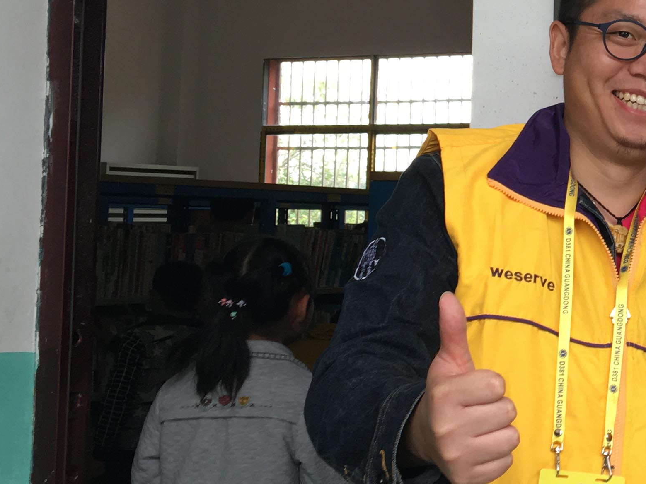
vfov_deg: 19.6
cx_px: 725
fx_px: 1400
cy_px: 162
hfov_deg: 24.2
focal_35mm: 75
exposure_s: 1/100
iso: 32
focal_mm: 4.15
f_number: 2.2
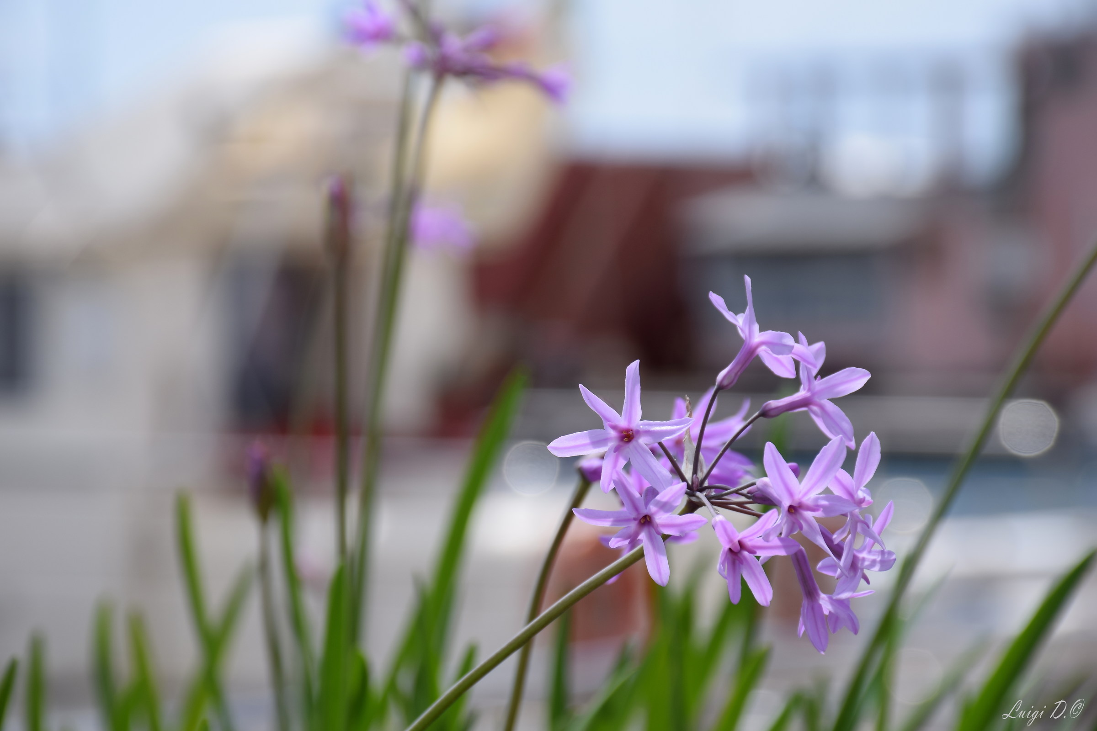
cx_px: 548
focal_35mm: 195
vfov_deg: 7.0
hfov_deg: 10.5
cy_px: 366
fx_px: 5942
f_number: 10
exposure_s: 1/200
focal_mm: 130
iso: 100
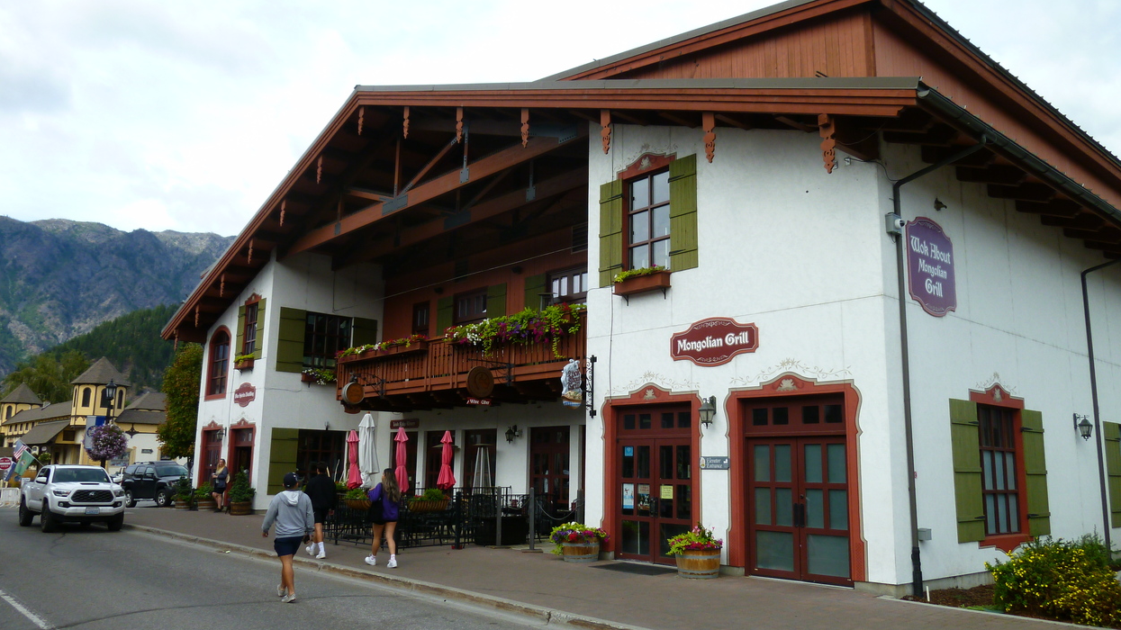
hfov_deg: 67.9
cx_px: 561
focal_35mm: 28
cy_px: 293
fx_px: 832
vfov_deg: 41.5
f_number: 3.3
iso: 80
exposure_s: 1/250
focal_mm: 4.5
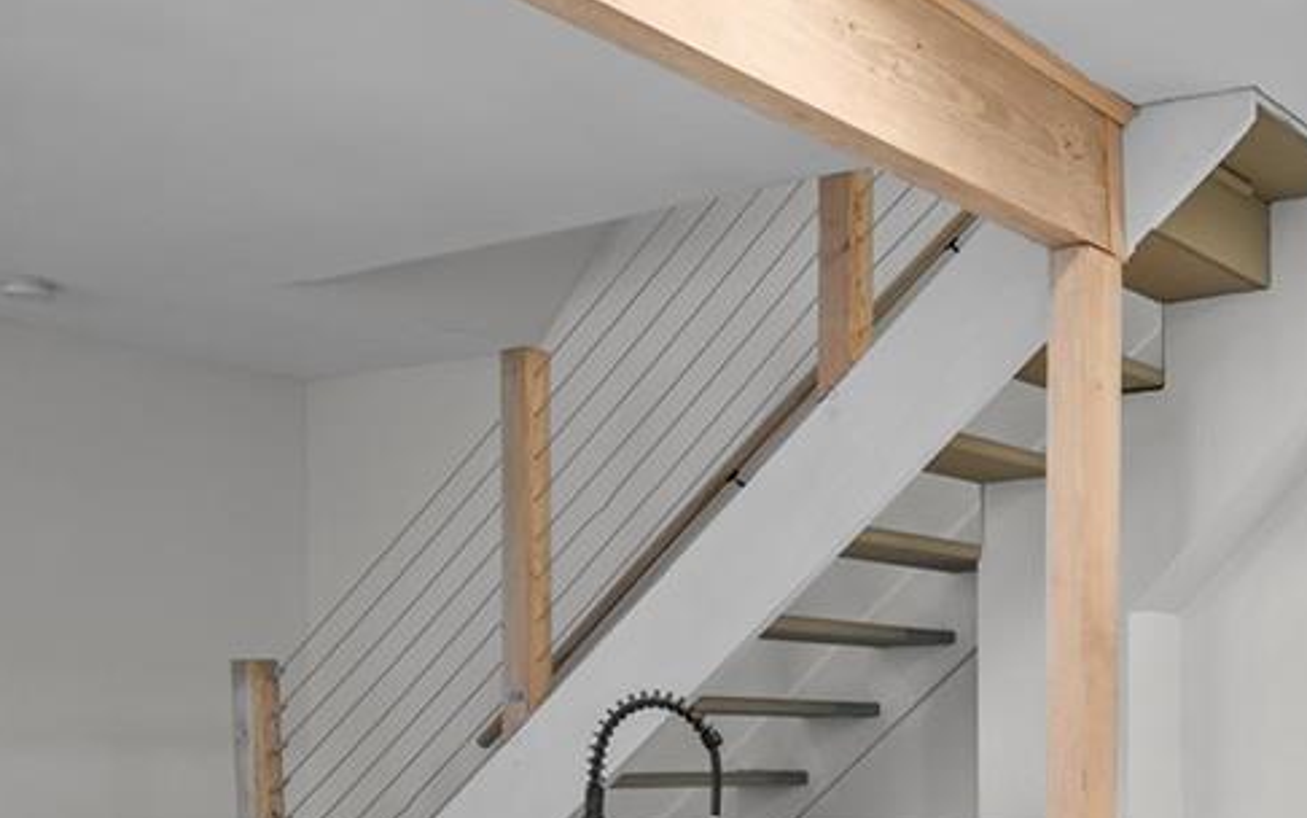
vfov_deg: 24.1
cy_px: 1063
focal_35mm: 47
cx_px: 1046
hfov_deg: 40.8
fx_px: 1675
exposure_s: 1/6
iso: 100
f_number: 4
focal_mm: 14
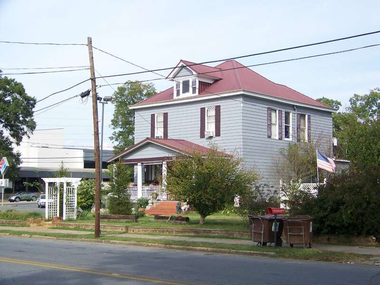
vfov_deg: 26.6
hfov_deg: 34.9
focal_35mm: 55
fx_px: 604
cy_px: 142
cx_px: 190
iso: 64
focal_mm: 9.36
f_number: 3.2
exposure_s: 1/500
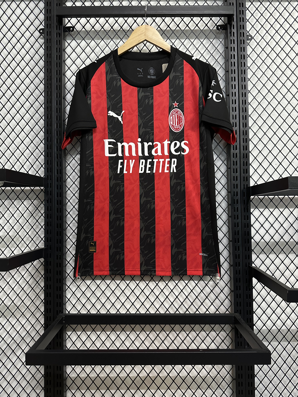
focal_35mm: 24
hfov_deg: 56.8
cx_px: 149
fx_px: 275
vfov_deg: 71.6
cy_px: 198
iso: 400
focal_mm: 6.86
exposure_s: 1/50
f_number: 1.78
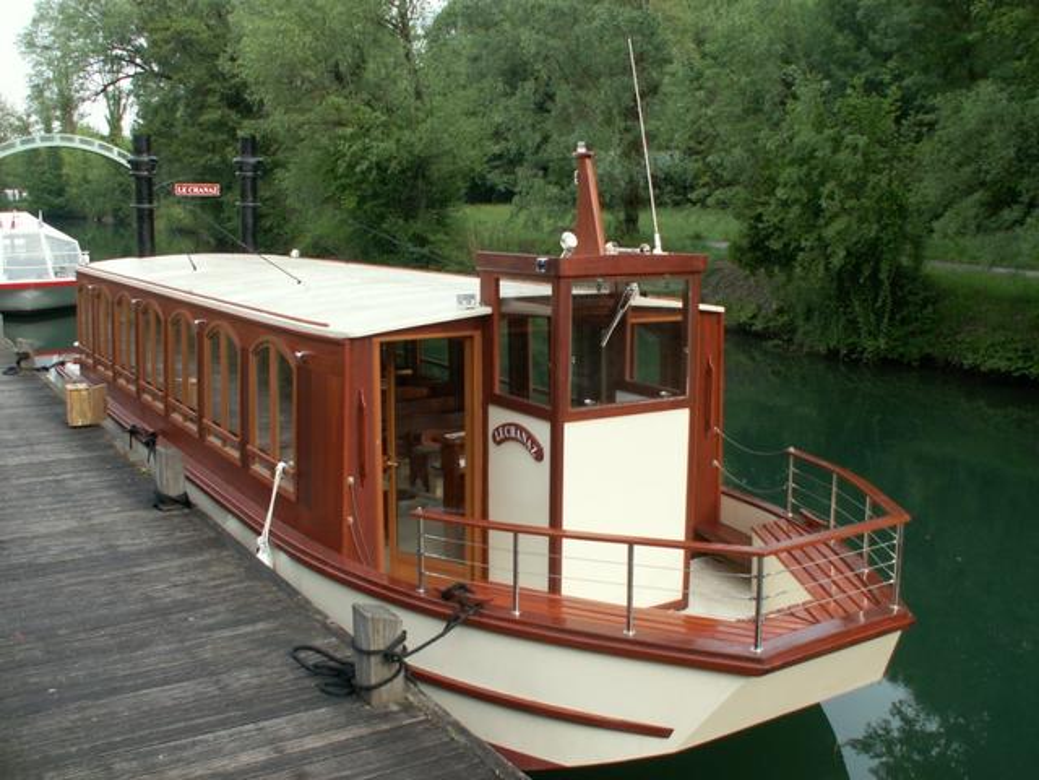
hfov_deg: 52.6
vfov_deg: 40.7
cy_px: 390
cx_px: 520
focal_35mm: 35
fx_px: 1051
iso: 50
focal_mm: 5.86
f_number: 4
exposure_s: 1/100
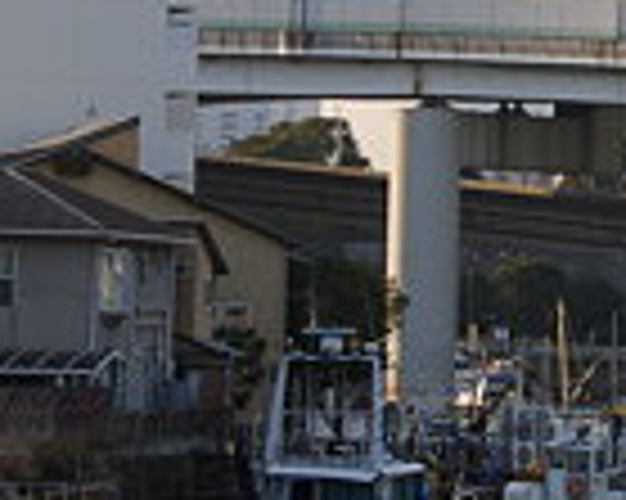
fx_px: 4221
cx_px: 432
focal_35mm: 228
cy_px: 124
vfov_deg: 6.8
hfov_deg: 8.5
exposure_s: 1/160
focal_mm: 50
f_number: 6.3
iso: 100
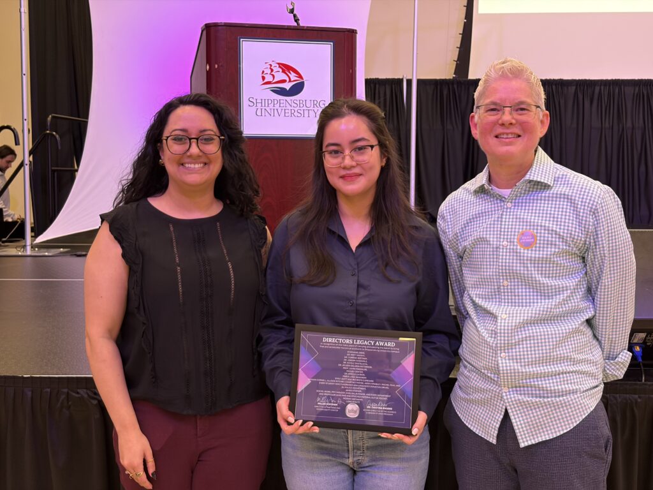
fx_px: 981
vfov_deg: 28.0
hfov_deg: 36.8
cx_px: 326
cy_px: 245
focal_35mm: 52
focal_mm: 5.96
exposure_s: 1/40
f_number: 1.6
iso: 160
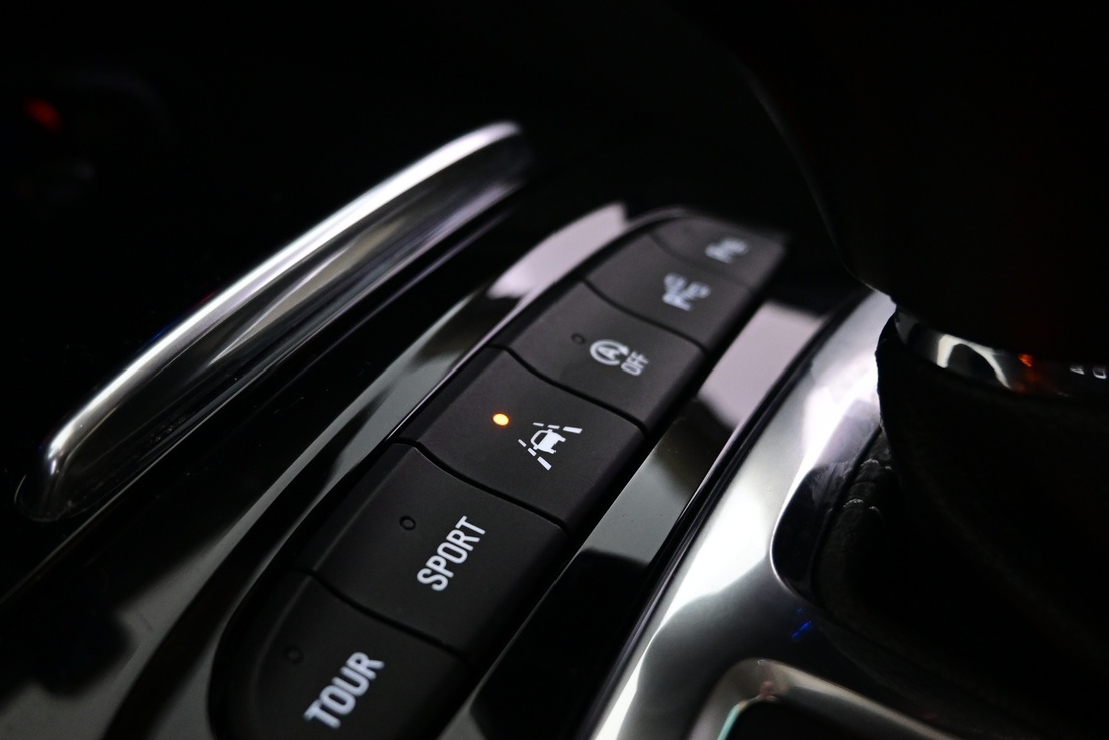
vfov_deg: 34.7
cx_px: 478
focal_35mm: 38
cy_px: 403
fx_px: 1182
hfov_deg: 50.1
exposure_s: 1/30
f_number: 3.5
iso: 1800
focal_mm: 17.5
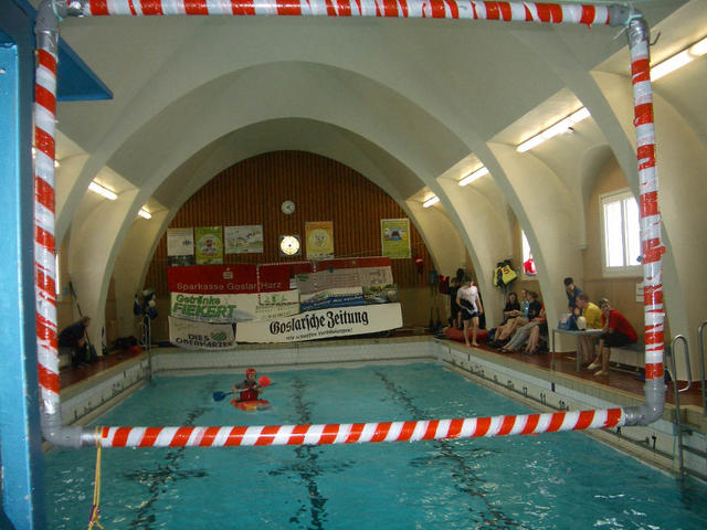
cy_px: 265
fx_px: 715
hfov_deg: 52.6
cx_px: 354
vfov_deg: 40.7
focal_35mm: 35
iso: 100
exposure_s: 1/60
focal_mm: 5.8
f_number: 2.6
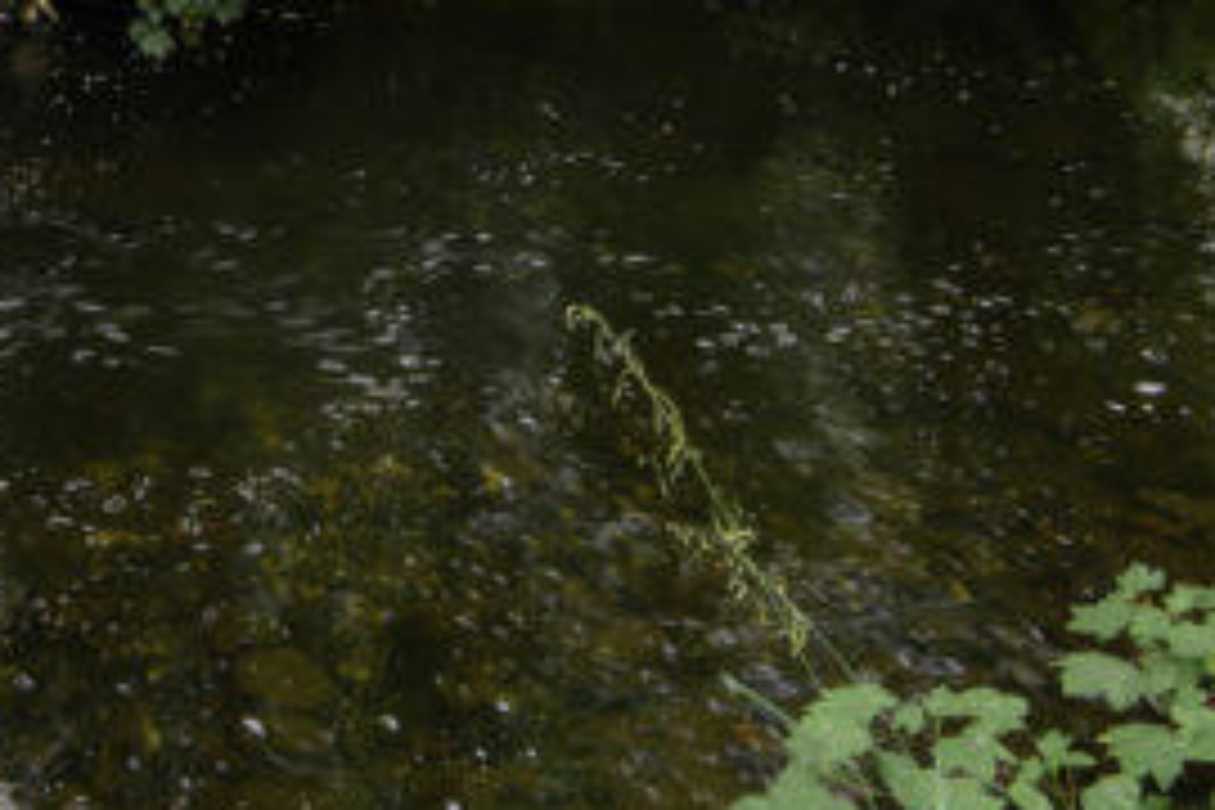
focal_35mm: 53
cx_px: -392
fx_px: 1789
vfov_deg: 18.8
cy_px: -700
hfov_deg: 29.6
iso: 400
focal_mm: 14
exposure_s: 1/50
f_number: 9
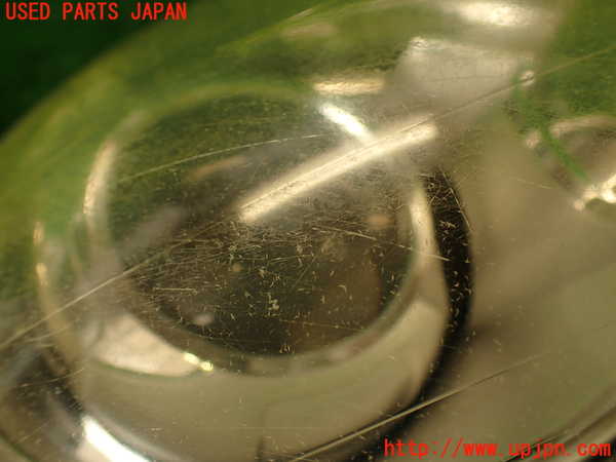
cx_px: 308
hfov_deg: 56.8
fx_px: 569
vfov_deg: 44.2
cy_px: 231
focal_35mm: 32
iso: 100
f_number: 2.4
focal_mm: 5.79
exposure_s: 1/100
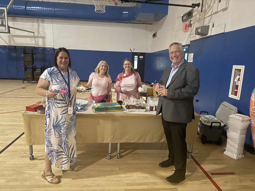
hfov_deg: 71.6
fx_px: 177
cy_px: 96
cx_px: 128
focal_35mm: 24
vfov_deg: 56.8
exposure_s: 1/23
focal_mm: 6.76
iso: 1600
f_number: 1.78
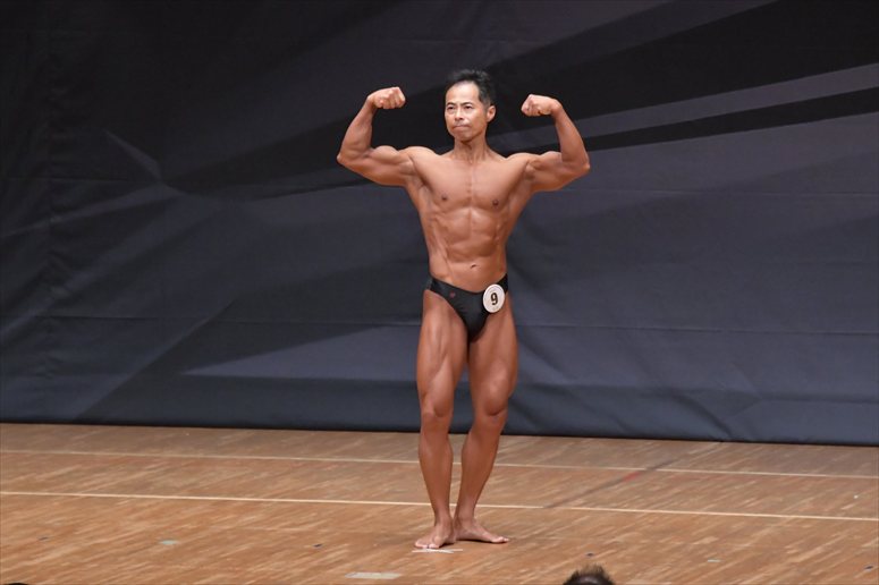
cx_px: 440
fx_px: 6589
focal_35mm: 270
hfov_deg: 7.6
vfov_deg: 5.1
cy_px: 292
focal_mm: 180
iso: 6400
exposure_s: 1/400
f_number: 5.6
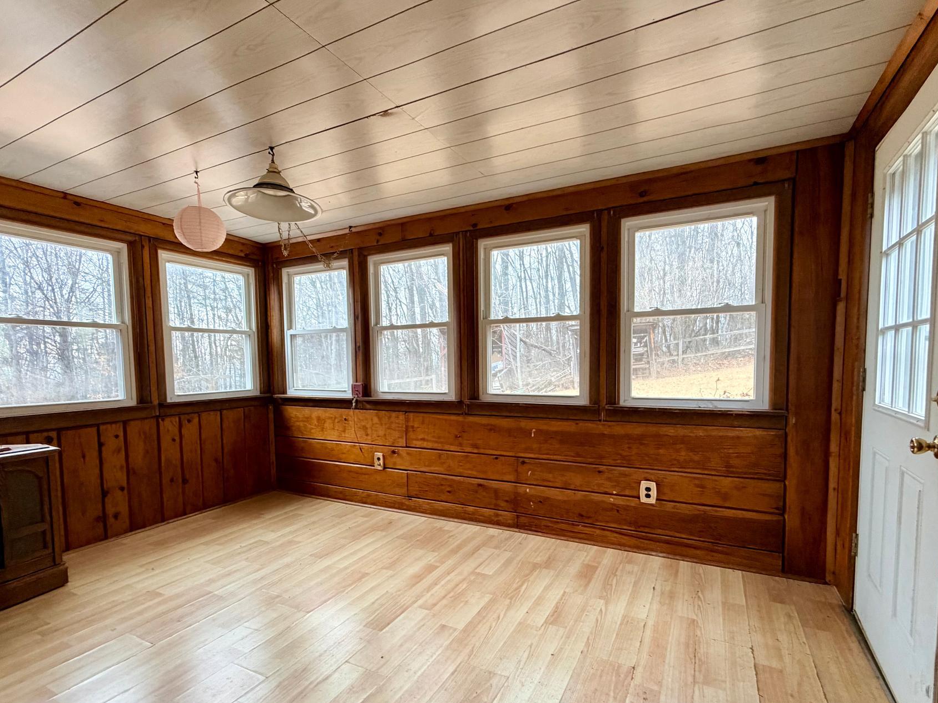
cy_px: 391
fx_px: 461
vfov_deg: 74.5
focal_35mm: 17
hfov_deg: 91.0
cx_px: 489
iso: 320
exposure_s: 1/83
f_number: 2.2
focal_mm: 2.22
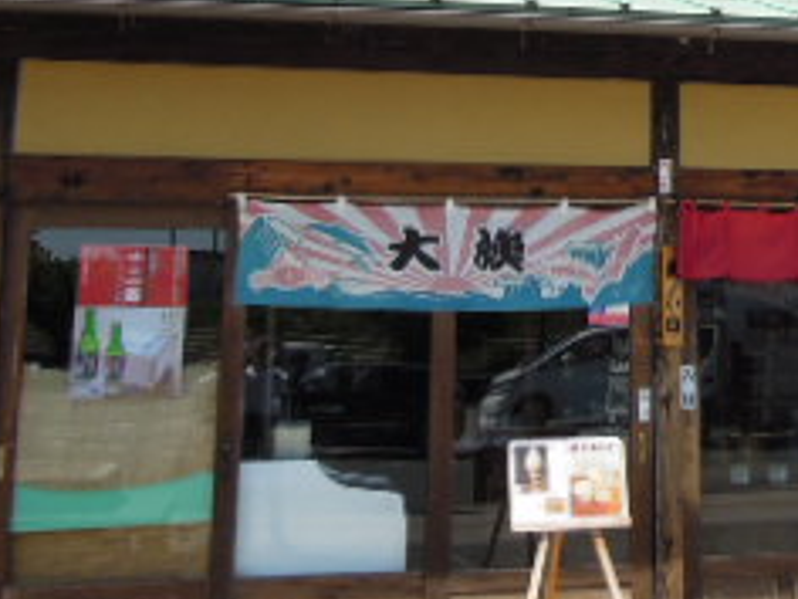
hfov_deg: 28.9
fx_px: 1498
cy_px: -51
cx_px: 676
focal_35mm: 65
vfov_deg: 21.5
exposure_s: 1/1250
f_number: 3.2
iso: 160
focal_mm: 4.3
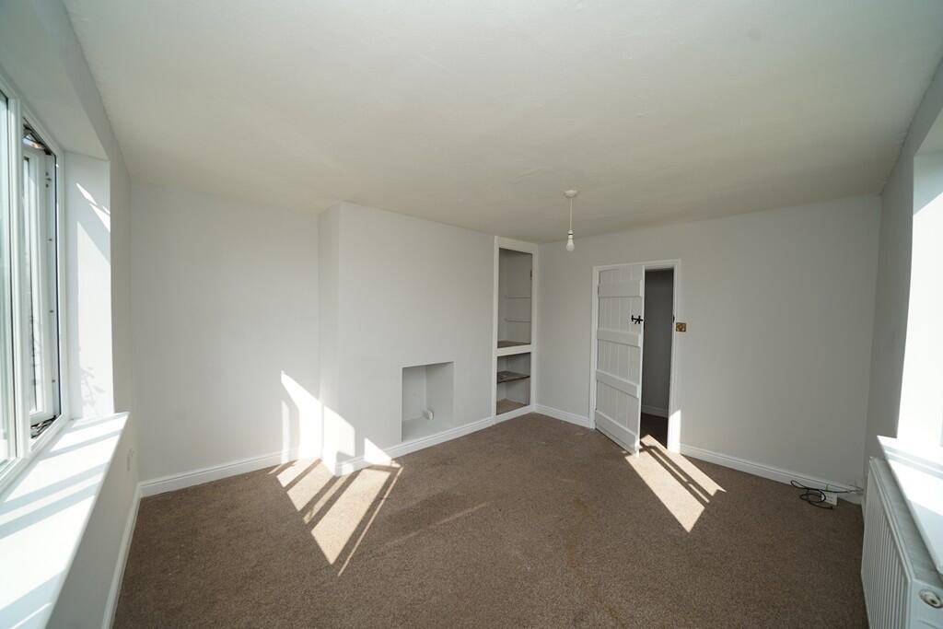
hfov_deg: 112.6
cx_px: 472
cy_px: 314
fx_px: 314
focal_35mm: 12
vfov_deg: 90.0
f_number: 5
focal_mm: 12
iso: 100
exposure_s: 1/200
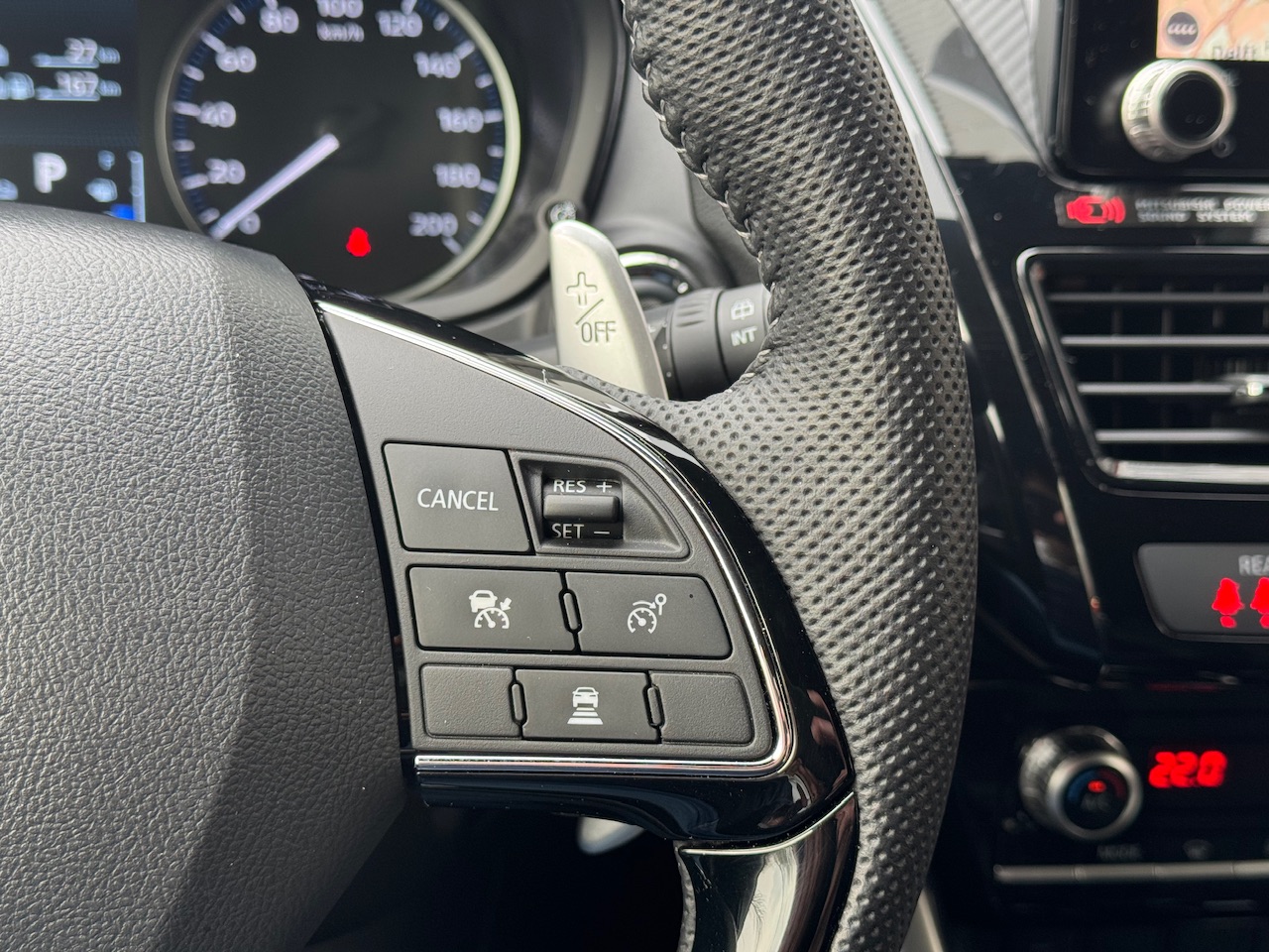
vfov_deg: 30.3
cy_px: 476
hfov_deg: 39.7
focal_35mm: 48
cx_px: 634
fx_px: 1760
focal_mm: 6.76
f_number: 1.78
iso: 100
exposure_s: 1/70
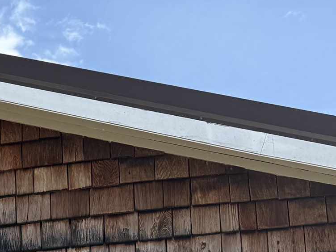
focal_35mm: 98
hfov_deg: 18.3
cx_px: -132
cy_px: 512
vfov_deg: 13.0
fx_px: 951
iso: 100
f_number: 1.78
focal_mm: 6.76
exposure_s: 1/5319
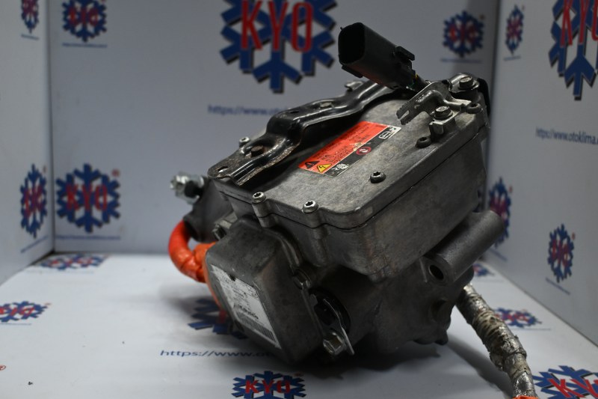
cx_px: 299
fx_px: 623
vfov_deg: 35.5
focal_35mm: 38
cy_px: 200
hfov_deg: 51.3
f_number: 4.2
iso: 800
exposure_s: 1/125
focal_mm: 25
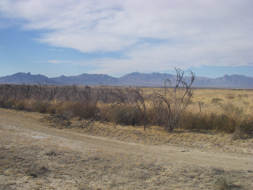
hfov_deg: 49.0
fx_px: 278
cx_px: 126
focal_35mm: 38
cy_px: 95
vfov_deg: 37.7
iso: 64
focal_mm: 6.3
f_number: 6.6
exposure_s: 1/250
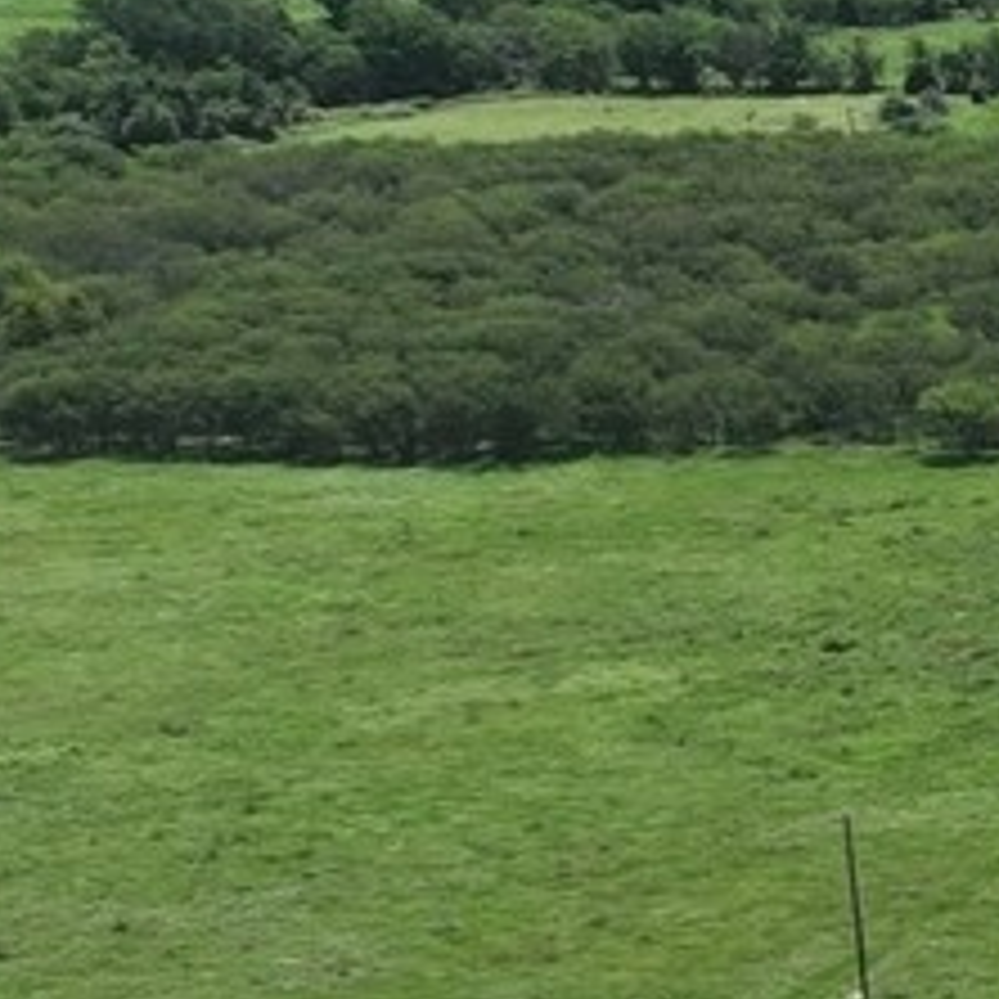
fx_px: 6236
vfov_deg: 9.1
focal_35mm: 191
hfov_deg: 7.3
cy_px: 940
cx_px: 3686
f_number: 2.8
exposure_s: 1/2500
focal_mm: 12.29
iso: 100
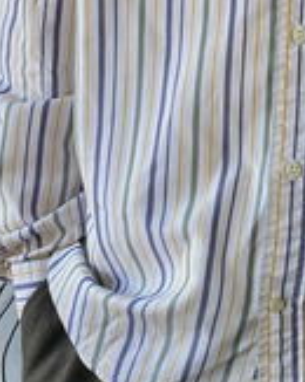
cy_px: 57
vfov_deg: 22.6
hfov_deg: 17.7
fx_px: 938
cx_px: 347
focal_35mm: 83
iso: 125
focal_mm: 4.25
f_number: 1.8
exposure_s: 1/104
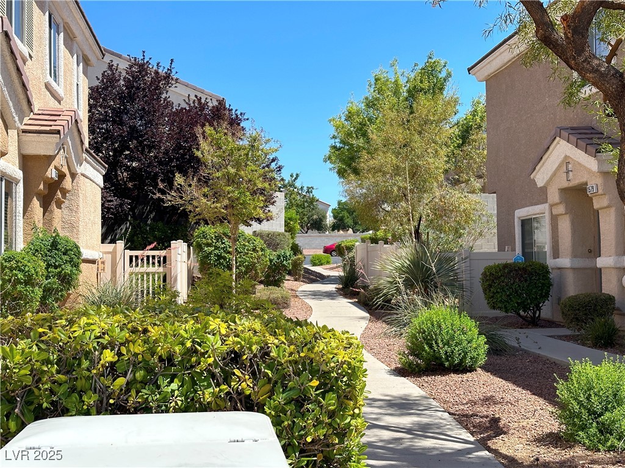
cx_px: 312
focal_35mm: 48
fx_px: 867
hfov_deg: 39.7
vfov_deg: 30.3
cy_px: 234
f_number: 1.78
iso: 64
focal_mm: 6.86
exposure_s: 1/2976
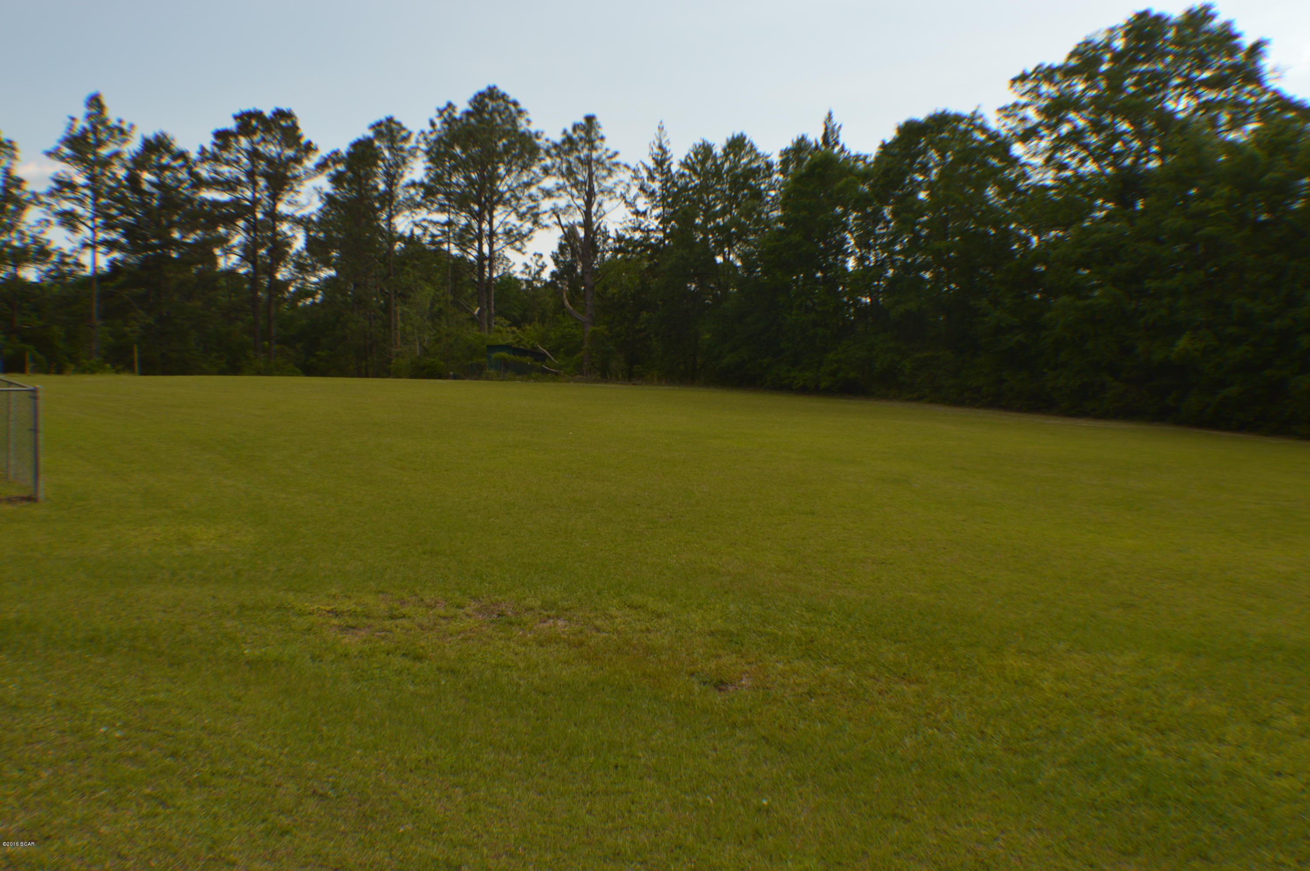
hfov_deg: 49.6
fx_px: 1418
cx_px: 655
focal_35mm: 39
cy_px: 436
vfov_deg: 34.1
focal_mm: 26
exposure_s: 1/200
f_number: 7.1
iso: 100
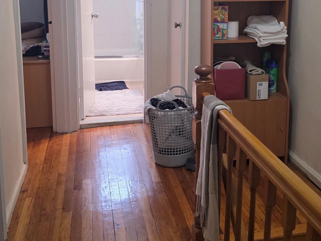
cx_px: 189
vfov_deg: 30.4
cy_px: 63
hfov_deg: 40.3
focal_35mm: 47
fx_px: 436
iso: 500
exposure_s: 1/120
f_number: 1.7
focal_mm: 6.3
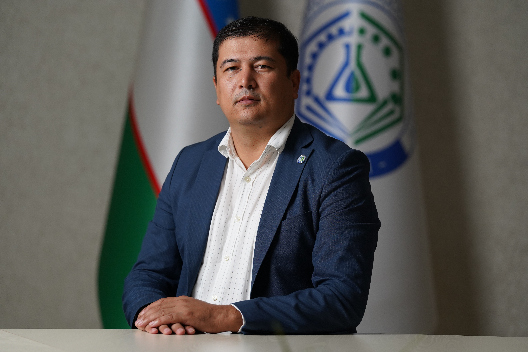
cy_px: 176
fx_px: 2273
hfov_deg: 13.2
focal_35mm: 155
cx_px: 264
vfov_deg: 8.9
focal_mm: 155
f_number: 4
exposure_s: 1/250
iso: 1600
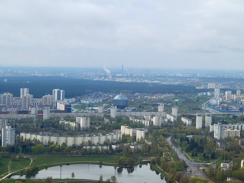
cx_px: 122
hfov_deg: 63.4
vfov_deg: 49.7
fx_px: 197
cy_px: 92
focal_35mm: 28
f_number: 2
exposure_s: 1/588
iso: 25
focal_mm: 5.9
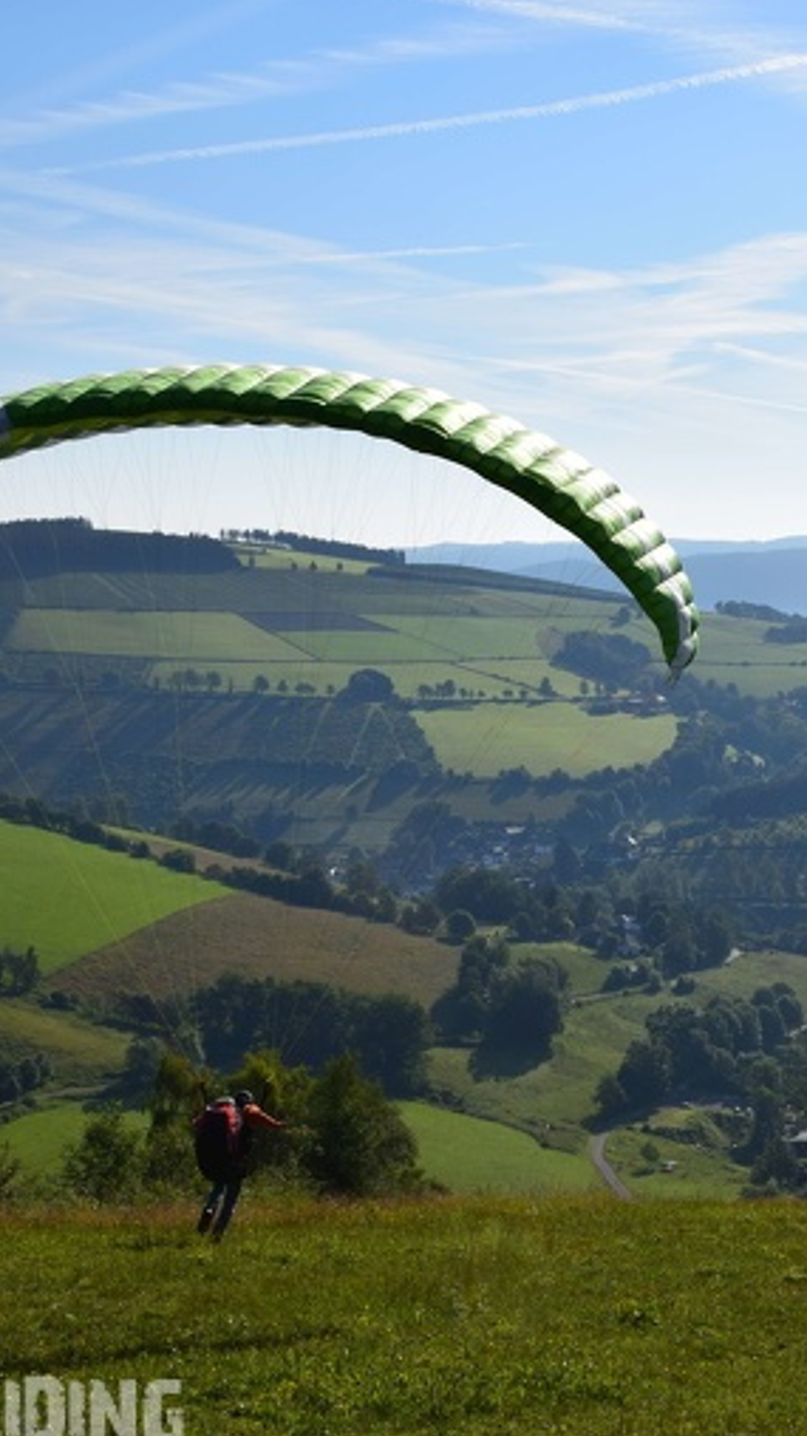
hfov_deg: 21.8
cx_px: 708
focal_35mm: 54
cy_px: 708
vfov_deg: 38.5
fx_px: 2055
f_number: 11
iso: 200
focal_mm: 22
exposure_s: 1/640
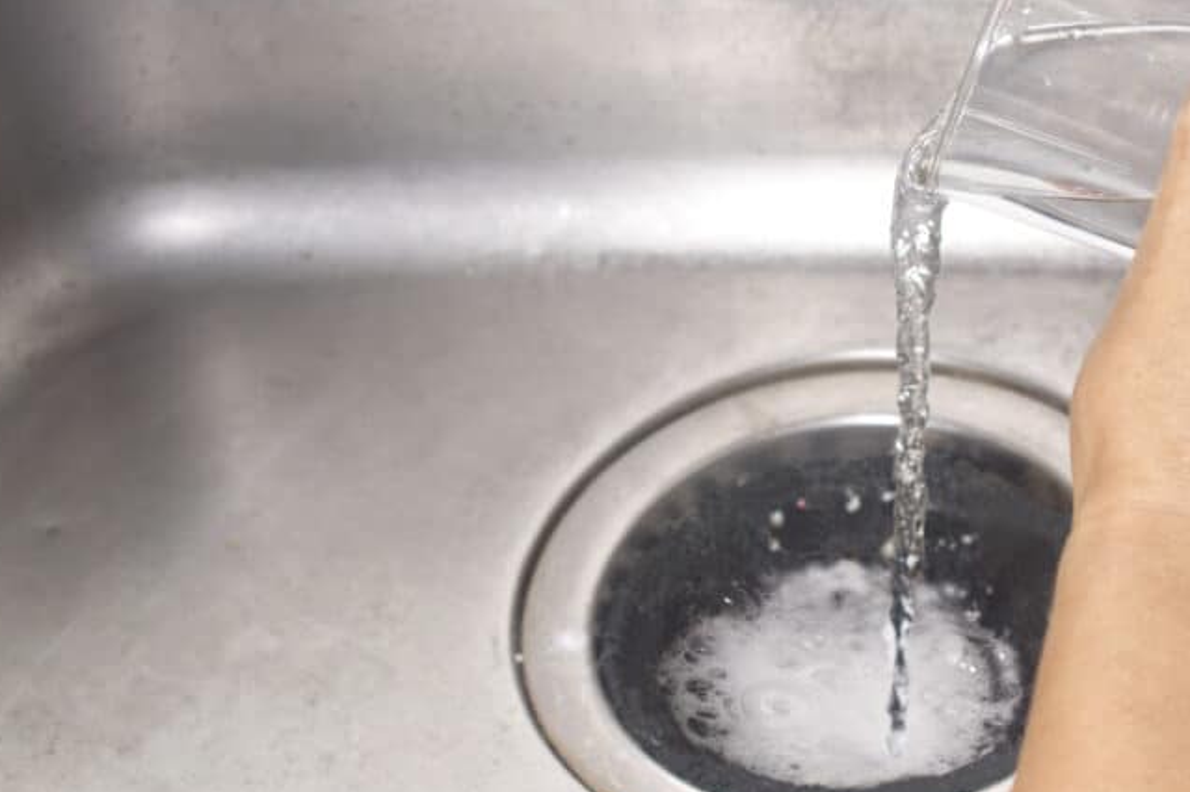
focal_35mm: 96
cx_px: 775
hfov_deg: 21.2
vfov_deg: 14.2
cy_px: 347
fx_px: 3172
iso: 200
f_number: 8
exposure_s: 1/125
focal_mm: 40
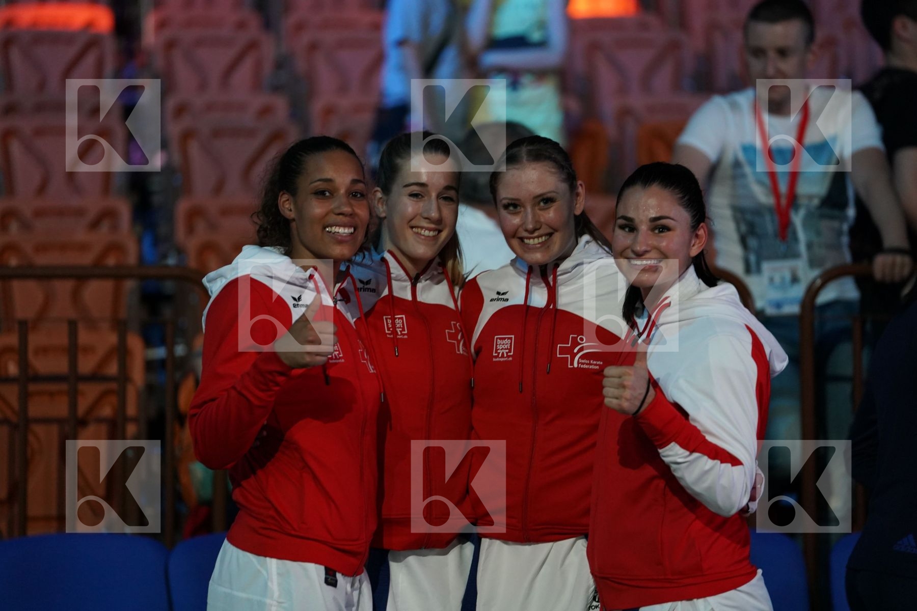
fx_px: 5094
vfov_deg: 6.9
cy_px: 306
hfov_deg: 10.3
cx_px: 458
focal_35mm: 200
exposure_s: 1/250
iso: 2500
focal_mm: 200
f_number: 2.8
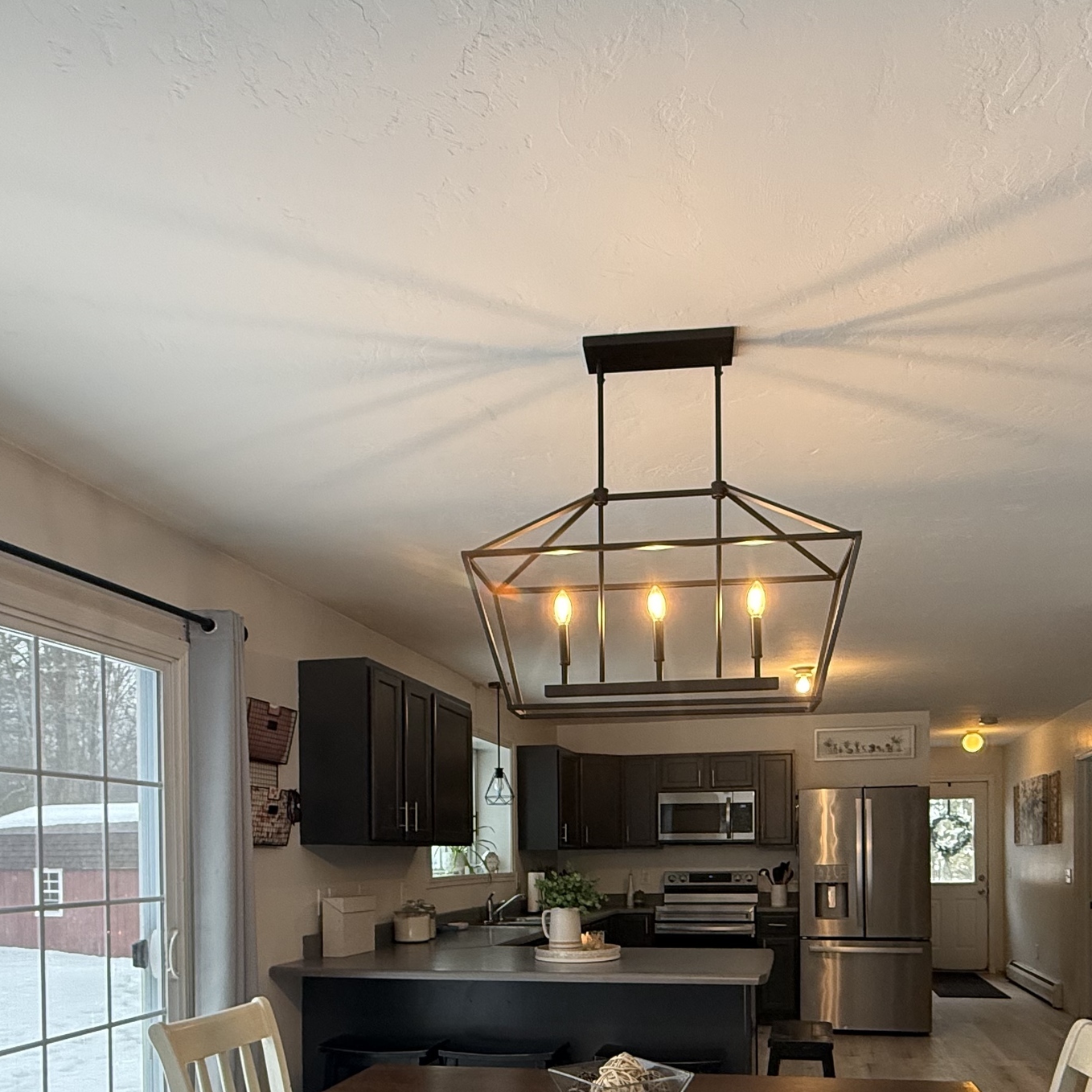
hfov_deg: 57.2
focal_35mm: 28
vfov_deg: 53.7
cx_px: 589
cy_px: 864
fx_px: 999
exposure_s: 1/120
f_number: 2.2
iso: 250
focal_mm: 2.22
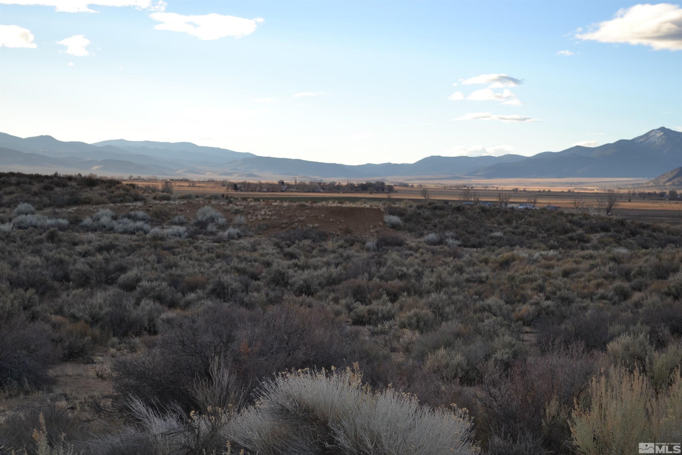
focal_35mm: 66
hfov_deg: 30.5
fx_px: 1250
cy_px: 228
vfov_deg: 20.6
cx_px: 341
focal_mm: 44
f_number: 5.6
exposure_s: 1/200
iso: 100
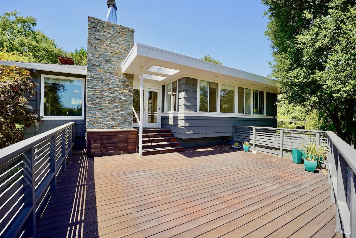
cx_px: 178
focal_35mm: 15
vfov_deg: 75.9
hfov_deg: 98.9
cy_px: 119
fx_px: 152
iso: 1000
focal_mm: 15.4
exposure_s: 1/500
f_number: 9
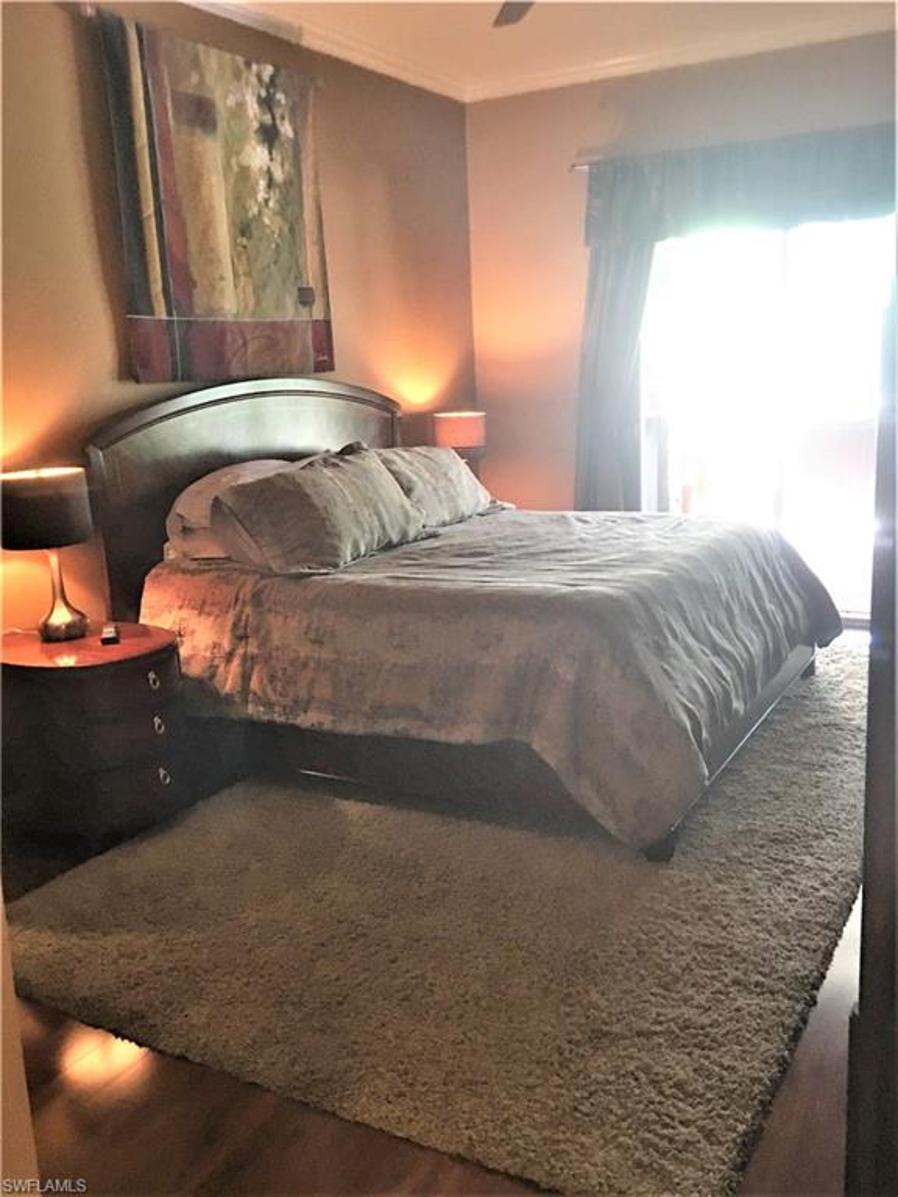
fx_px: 1003
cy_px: 598
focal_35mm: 29
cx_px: 449
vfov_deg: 61.7
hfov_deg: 48.2
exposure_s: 1/15
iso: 100
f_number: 2.2
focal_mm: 4.15
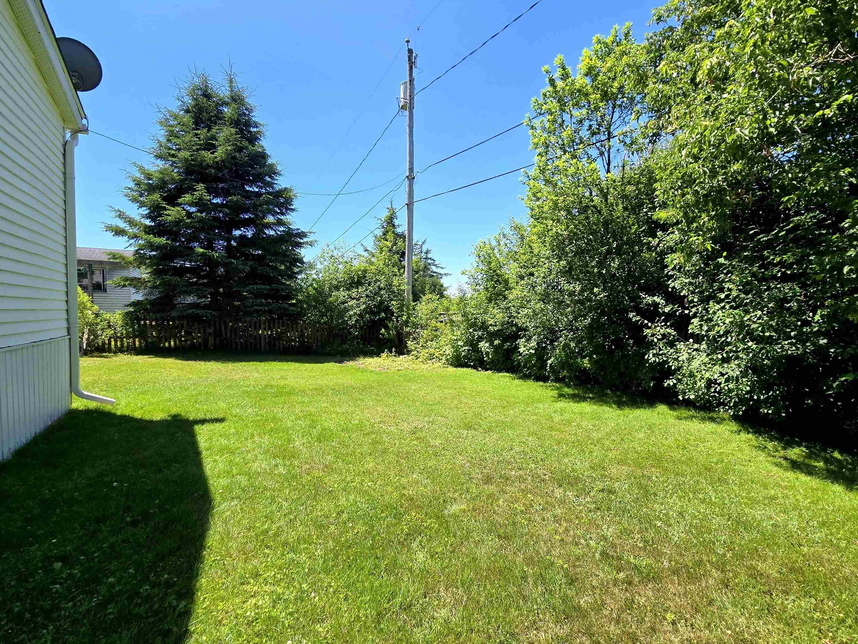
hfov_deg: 98.1
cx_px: 450
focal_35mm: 15
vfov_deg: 81.8
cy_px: 324
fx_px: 372
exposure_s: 1/1314
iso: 50
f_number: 2.2
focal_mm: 2.2
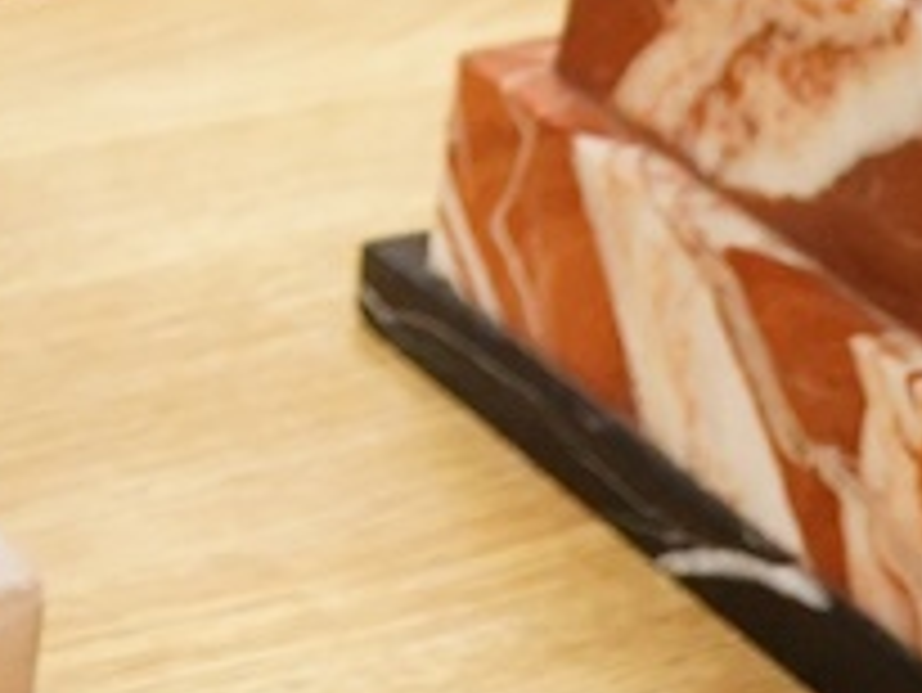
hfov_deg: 8.2
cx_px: -468
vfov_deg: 6.0
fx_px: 6316
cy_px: -911
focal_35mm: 237
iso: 2500
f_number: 3.5
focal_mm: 30
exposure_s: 1/320
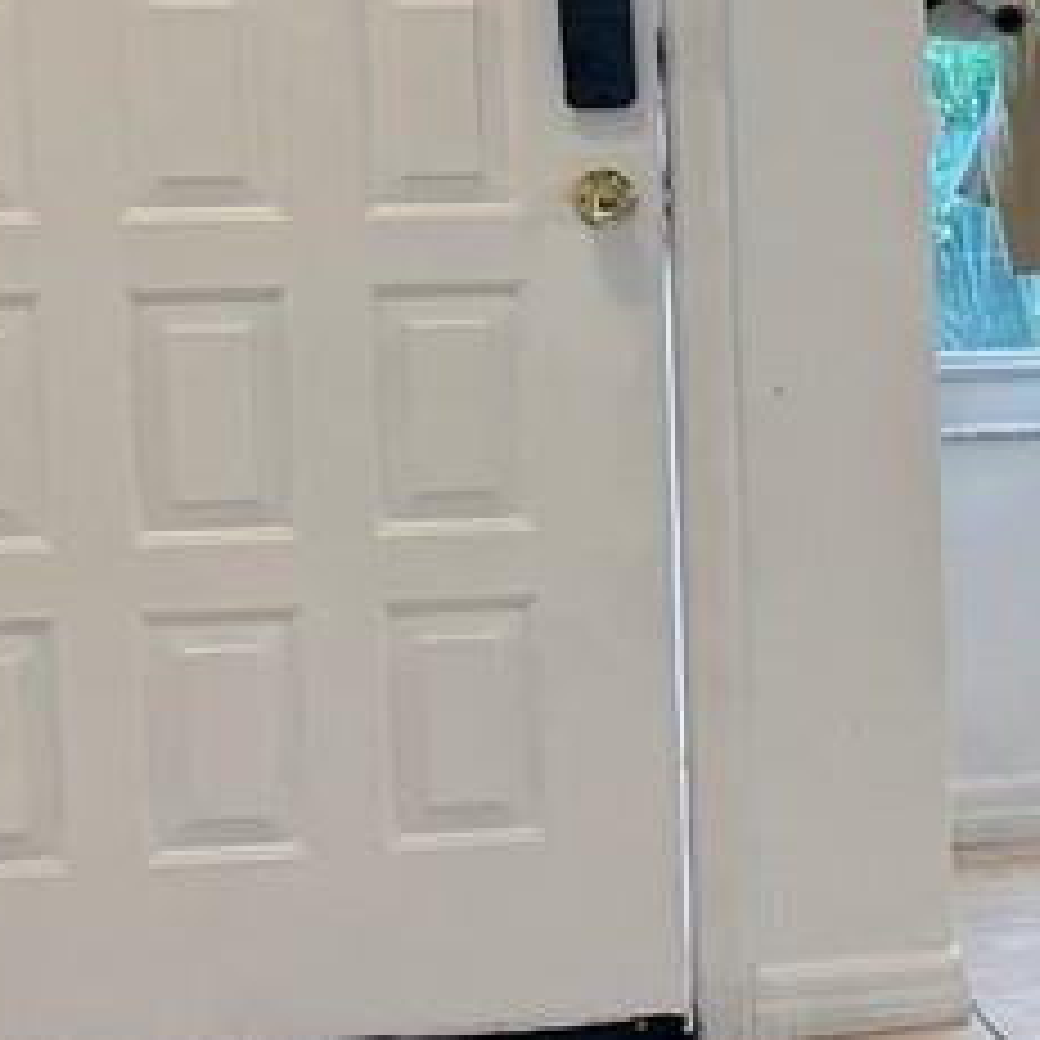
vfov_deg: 11.9
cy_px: 459
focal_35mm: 147
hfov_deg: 10.1
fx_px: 4997
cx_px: 2670
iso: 125
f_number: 1.78
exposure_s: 1/60
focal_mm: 6.76
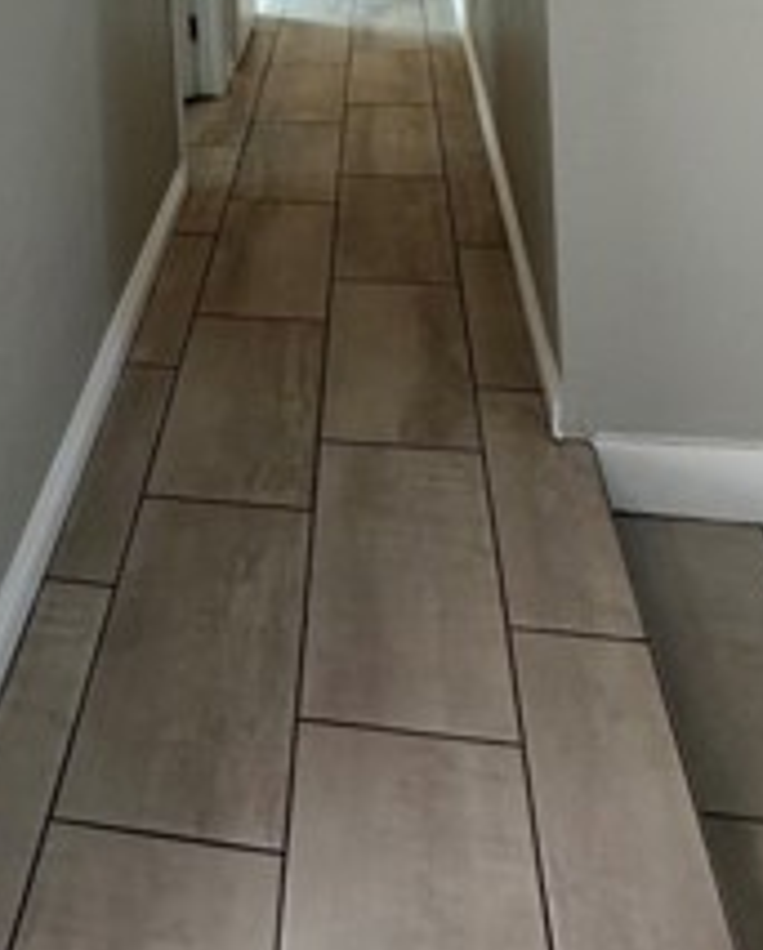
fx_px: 1155
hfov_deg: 35.6
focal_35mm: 41
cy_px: -259
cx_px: 178
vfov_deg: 33.7
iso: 125
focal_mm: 2.22
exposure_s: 1/120
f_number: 2.2
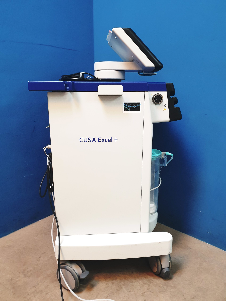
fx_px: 226
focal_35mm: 26
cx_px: 113
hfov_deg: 53.1
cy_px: 150
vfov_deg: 67.3
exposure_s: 1/50
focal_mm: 4.3
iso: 400
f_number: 2.4
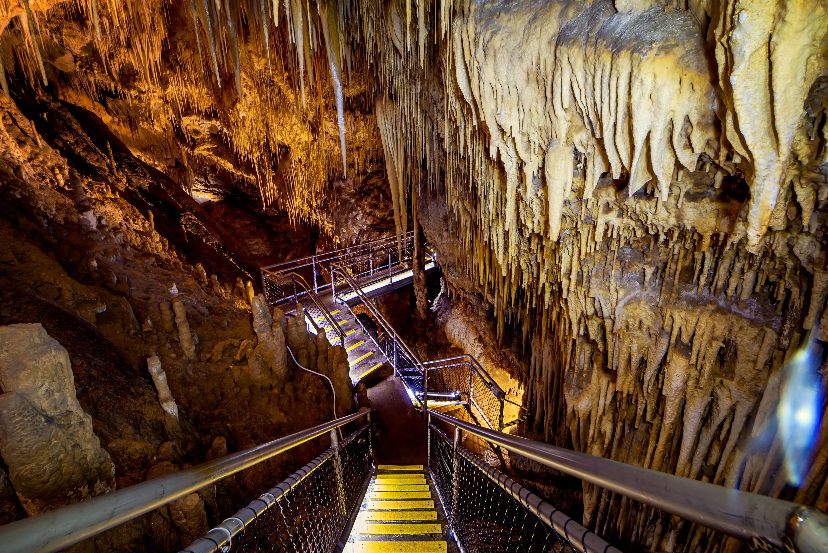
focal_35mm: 14
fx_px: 322
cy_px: 276
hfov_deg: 104.2
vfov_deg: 81.3
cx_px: 414
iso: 100
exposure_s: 124
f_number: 16
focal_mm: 14
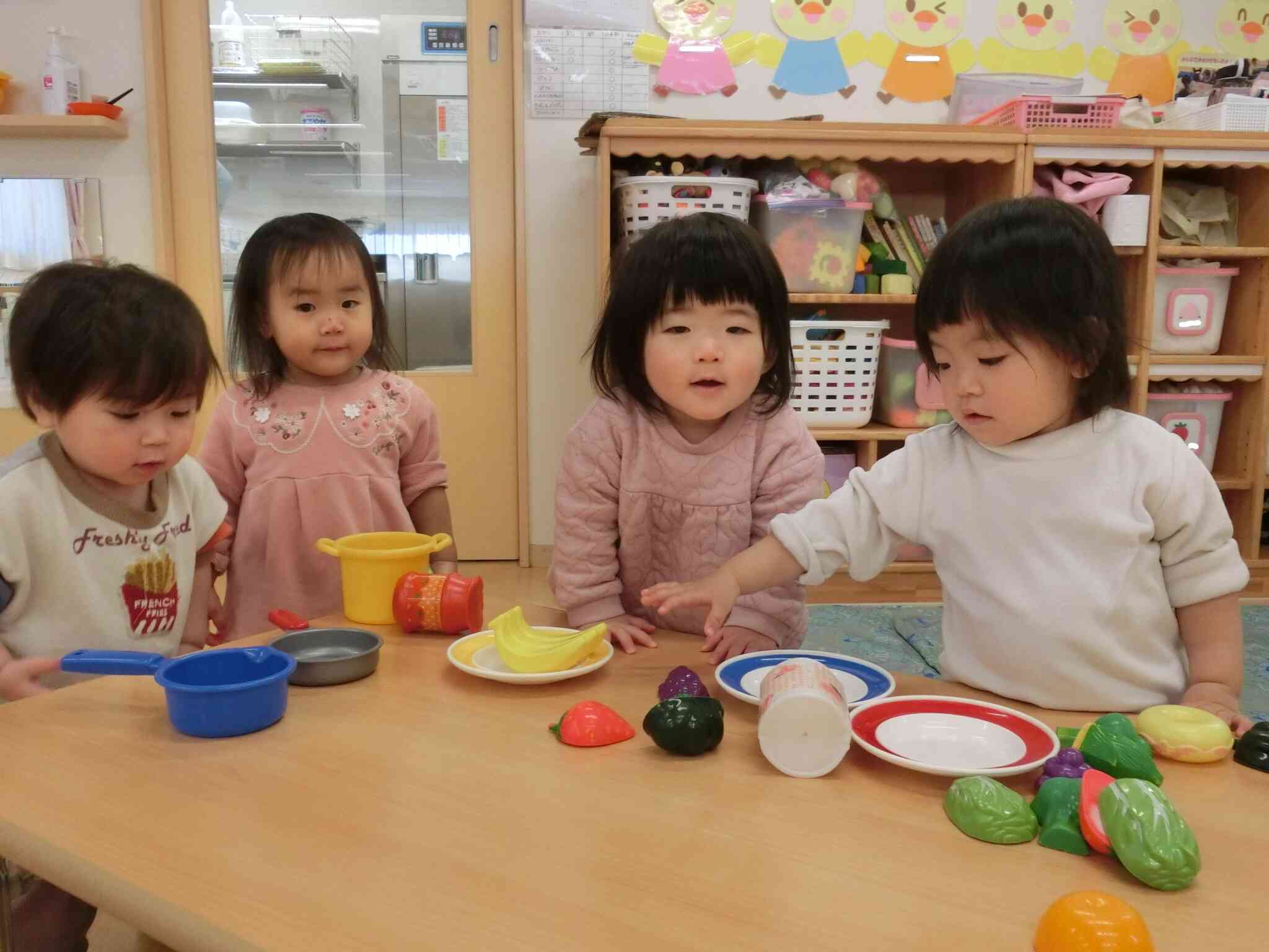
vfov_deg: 48.2
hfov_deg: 61.7
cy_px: 476
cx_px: 634
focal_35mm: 29
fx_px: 1063
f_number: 3.7
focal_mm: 5.2
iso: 400
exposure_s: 1/100
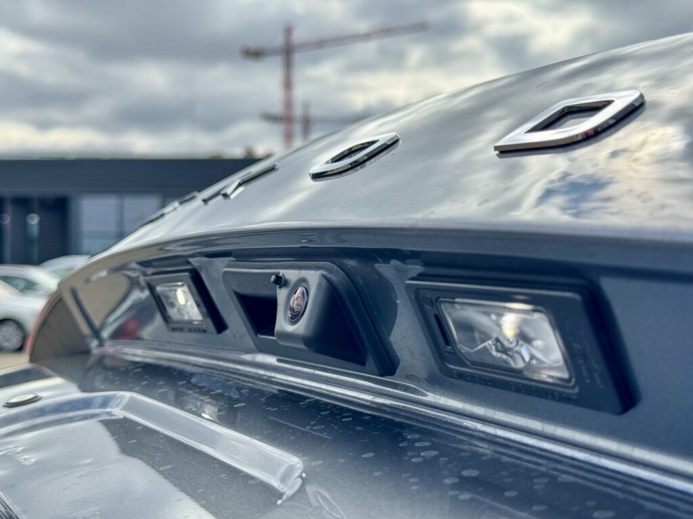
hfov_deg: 39.7
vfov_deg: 30.3
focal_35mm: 48
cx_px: 346
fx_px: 961
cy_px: 260
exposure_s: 1/1458
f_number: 1.78
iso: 64
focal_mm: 6.76
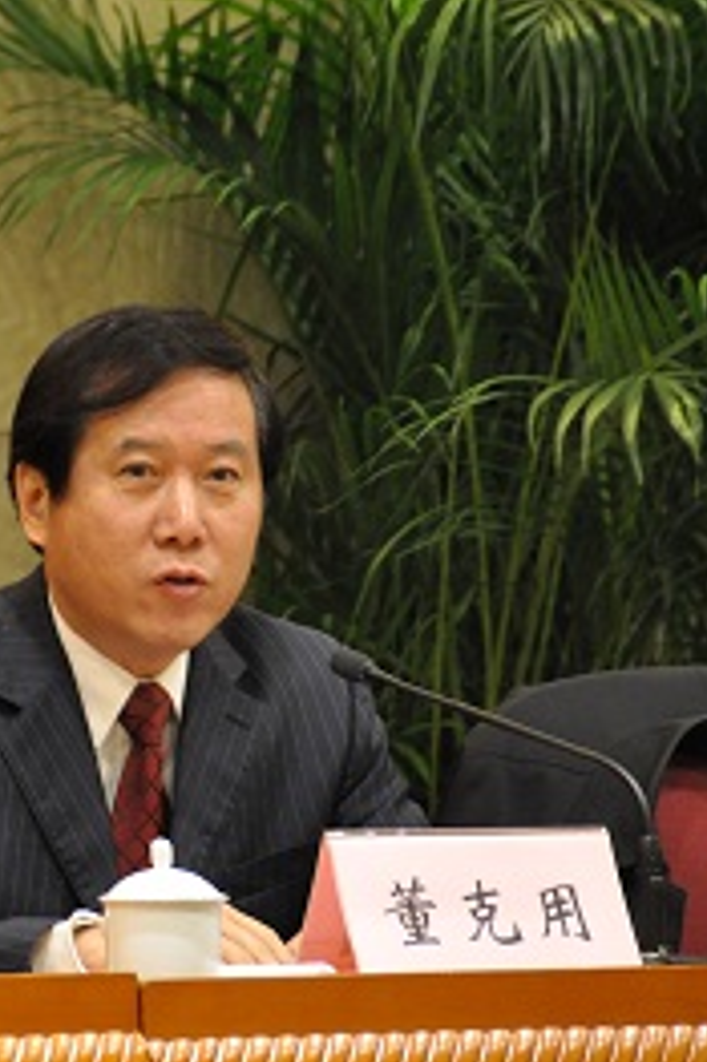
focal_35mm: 456
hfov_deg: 3.0
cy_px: 531
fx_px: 13450
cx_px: 44
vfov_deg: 4.5
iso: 1600
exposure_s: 1/30
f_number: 5.6
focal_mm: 200
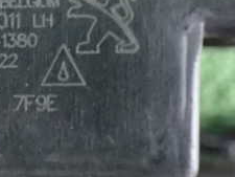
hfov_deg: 23.0
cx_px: -20
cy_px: 13
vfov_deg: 18.1
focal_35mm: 80
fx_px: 543
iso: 1600
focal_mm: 5.4
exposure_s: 1/25
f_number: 2.3
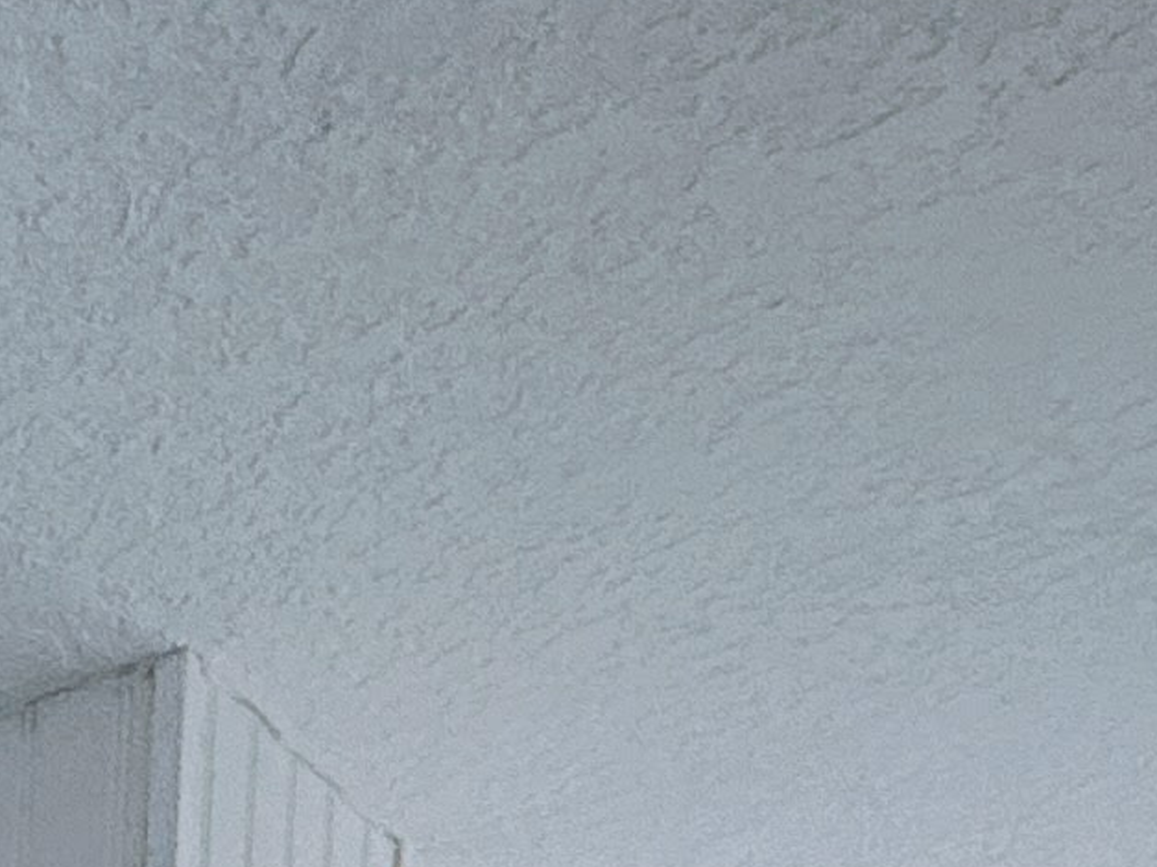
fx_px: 3008
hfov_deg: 18.5
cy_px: 2560
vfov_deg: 11.0
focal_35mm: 90
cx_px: -723
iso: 200
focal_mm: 2.22
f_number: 2.2
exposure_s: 1/120
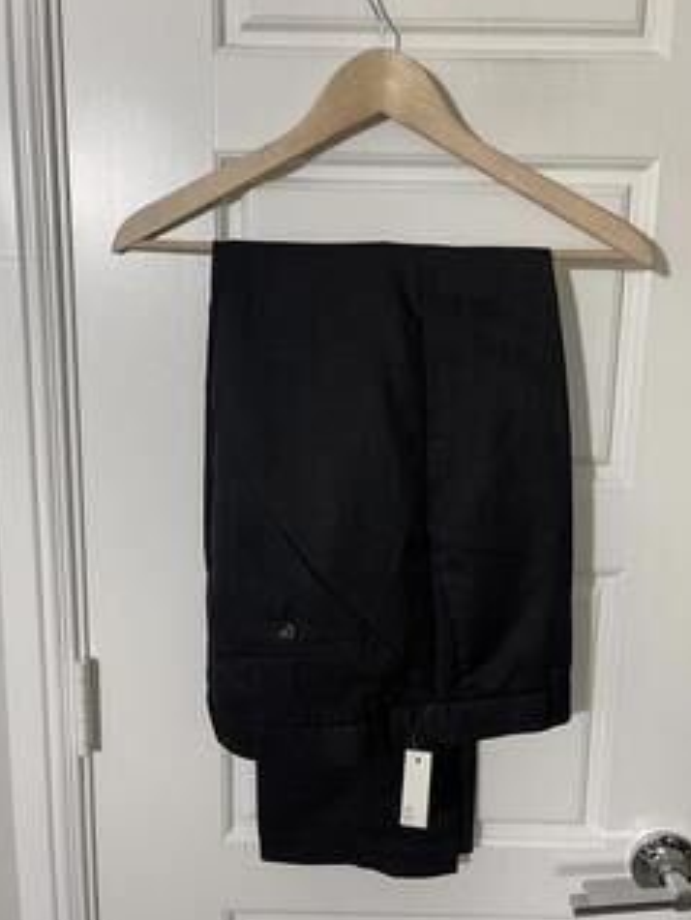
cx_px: 354
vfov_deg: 59.9
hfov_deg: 46.8
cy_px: 427
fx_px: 798
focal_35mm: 30
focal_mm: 5.1
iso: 80
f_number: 1.6
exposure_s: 1/60
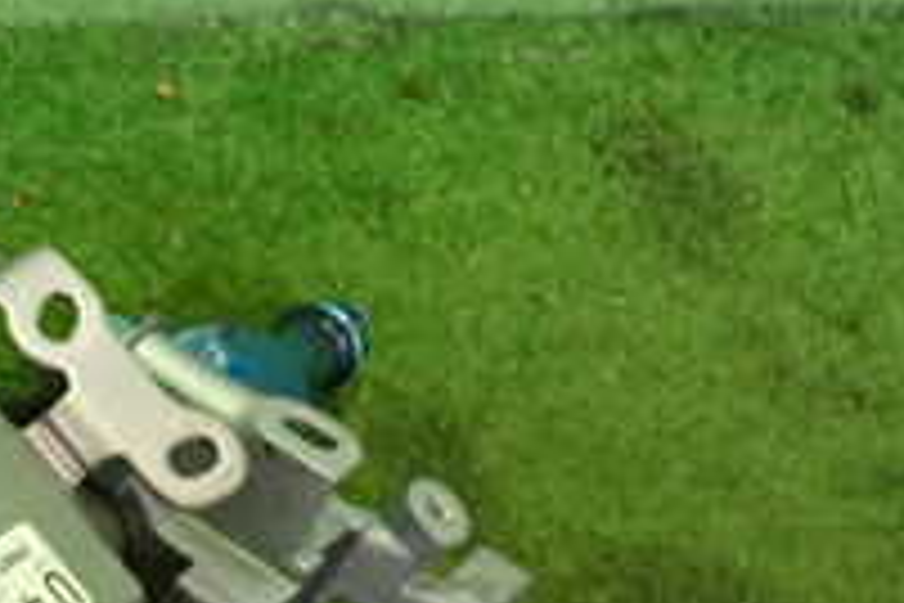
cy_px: 572
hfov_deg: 19.3
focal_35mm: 93
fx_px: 2335
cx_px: -436
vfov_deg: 14.5
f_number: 2.3
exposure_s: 1/30
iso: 250
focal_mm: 5.4
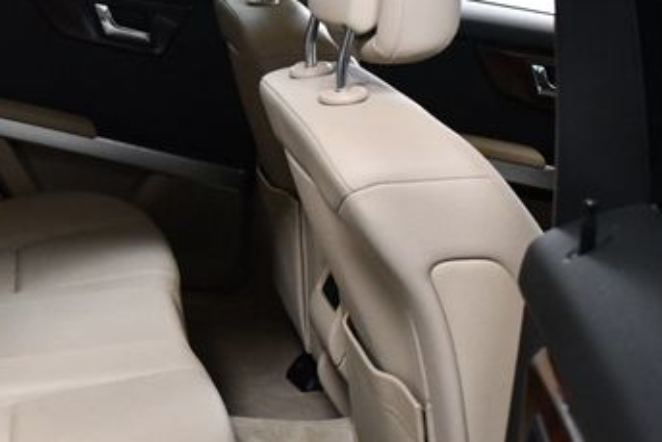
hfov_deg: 28.9
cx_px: 69
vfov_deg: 20.3
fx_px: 1233
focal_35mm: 67
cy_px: 259
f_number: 3.5
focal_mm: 18
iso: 2800
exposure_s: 1/125
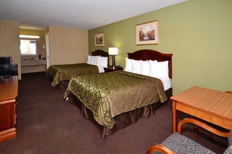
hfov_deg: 100.4
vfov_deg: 77.3
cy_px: 77
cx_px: 116
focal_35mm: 15
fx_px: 97
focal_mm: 10
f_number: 5.6
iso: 400
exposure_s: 1/60
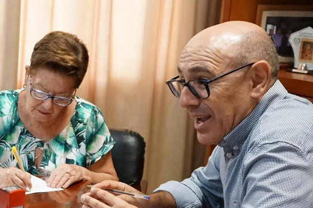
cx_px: -54
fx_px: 747
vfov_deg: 15.5
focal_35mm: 86
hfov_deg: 22.0
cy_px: 212
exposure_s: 1/160
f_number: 3.5
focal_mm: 30
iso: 4000
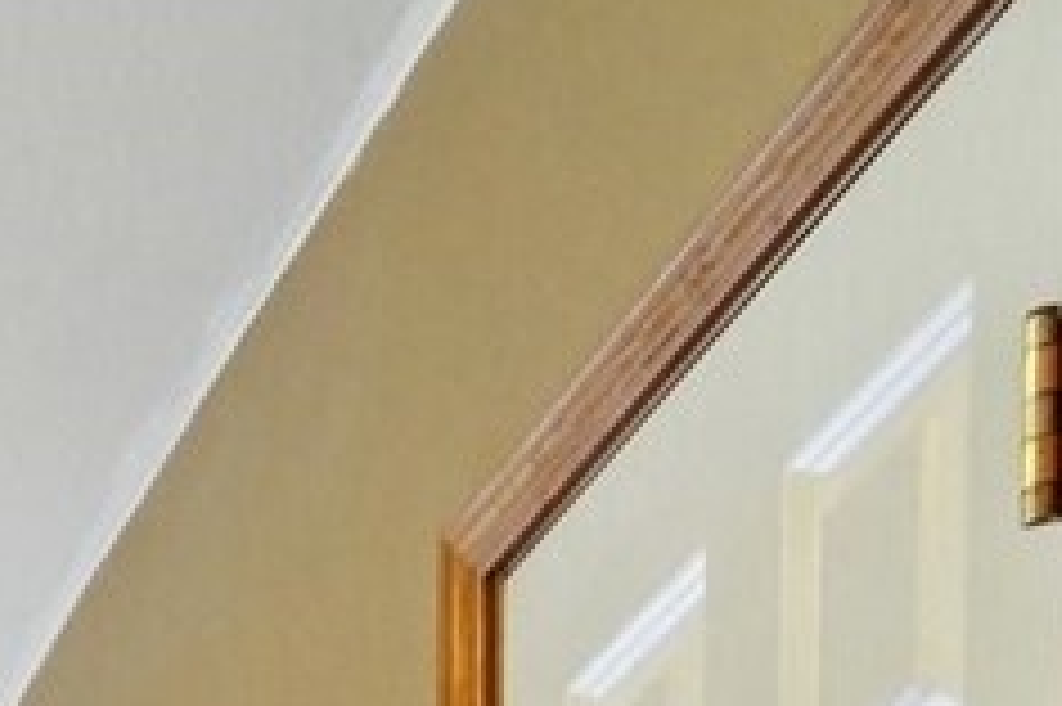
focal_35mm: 115
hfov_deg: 9.3
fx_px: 3390
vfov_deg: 8.9
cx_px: -2747
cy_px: 2314
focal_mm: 16
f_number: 8
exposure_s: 1/50
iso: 1600
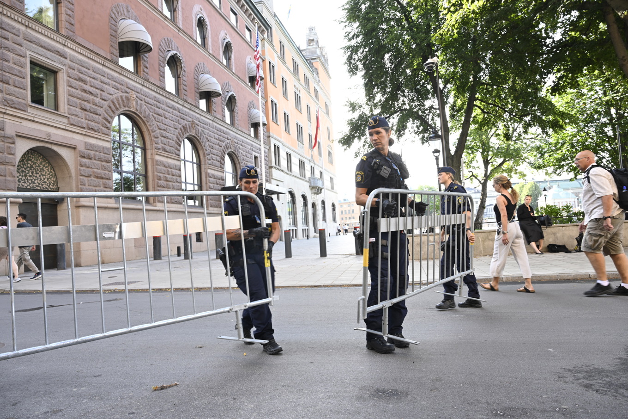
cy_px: 210
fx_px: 419
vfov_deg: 53.1
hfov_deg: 73.8
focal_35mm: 24
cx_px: 314
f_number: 7.1
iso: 500
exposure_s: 1/125
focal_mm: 24
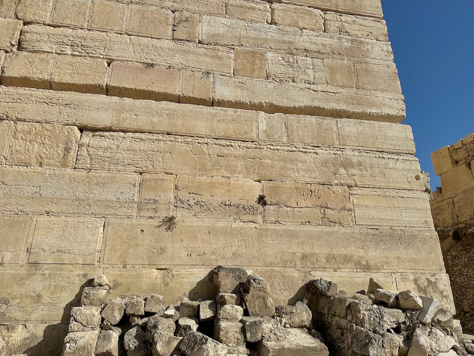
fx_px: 329
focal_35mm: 24
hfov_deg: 71.6
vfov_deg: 56.8
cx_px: 237
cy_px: 178
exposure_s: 1/12048
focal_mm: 6.86
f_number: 1.78
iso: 80
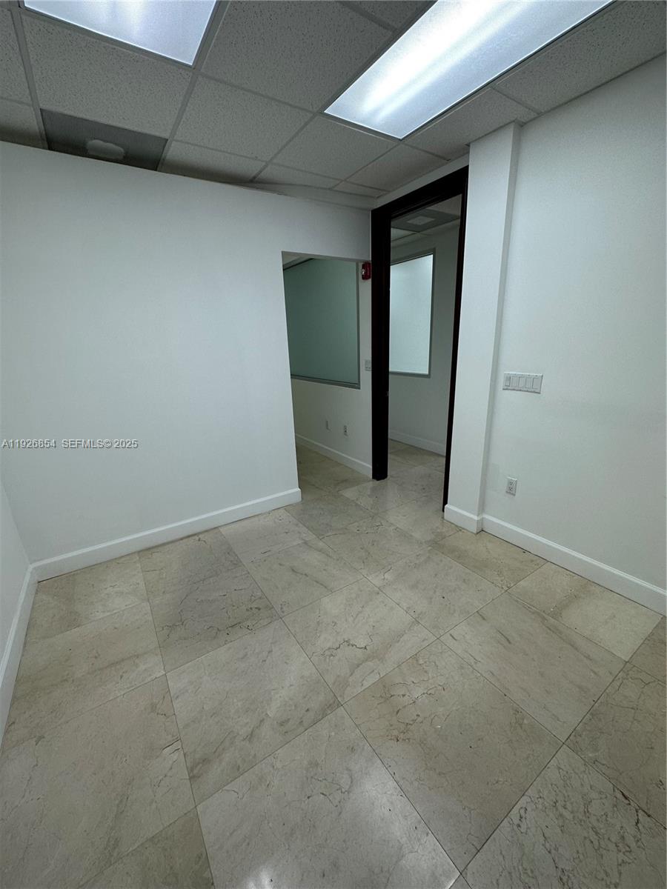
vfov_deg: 102.1
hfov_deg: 85.7
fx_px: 360
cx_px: 334
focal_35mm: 14
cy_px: 444
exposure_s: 1/120
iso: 125
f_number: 2.2
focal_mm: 2.22
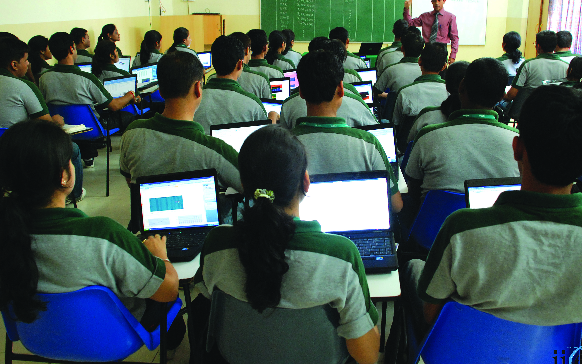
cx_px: 300
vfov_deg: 36.2
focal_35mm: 35
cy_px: 157
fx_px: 555
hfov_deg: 55.3
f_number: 3.8
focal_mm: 20
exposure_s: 1/10
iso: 800
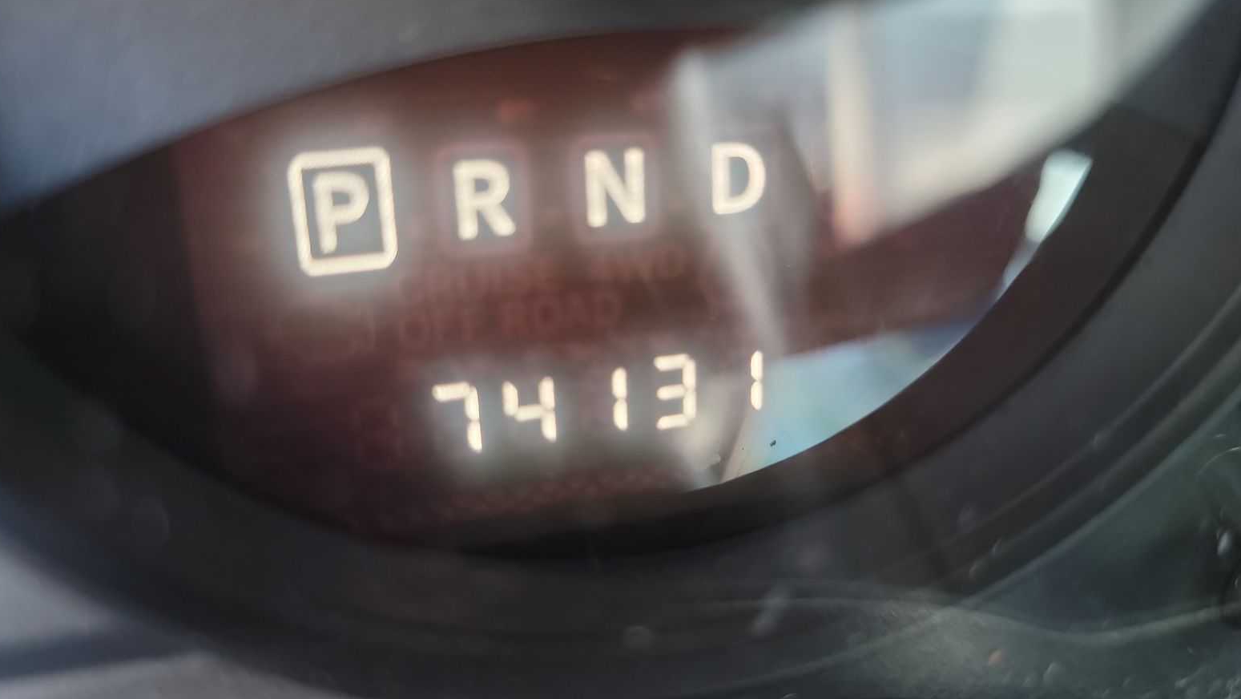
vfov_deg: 42.9
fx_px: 889
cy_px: 347
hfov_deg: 69.8
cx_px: 617
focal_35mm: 27
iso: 828
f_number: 1.8
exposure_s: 1/24
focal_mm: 6.7
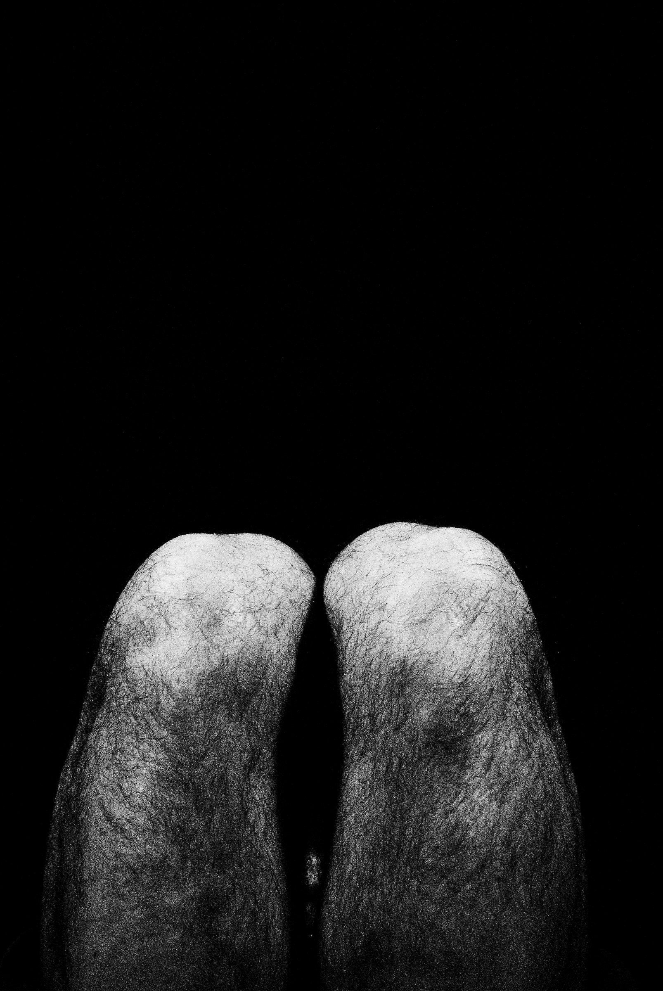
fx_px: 2273
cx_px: 332
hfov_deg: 16.6
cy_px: 496
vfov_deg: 24.6
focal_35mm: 82
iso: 1600
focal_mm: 55
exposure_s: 1/60
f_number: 5.6
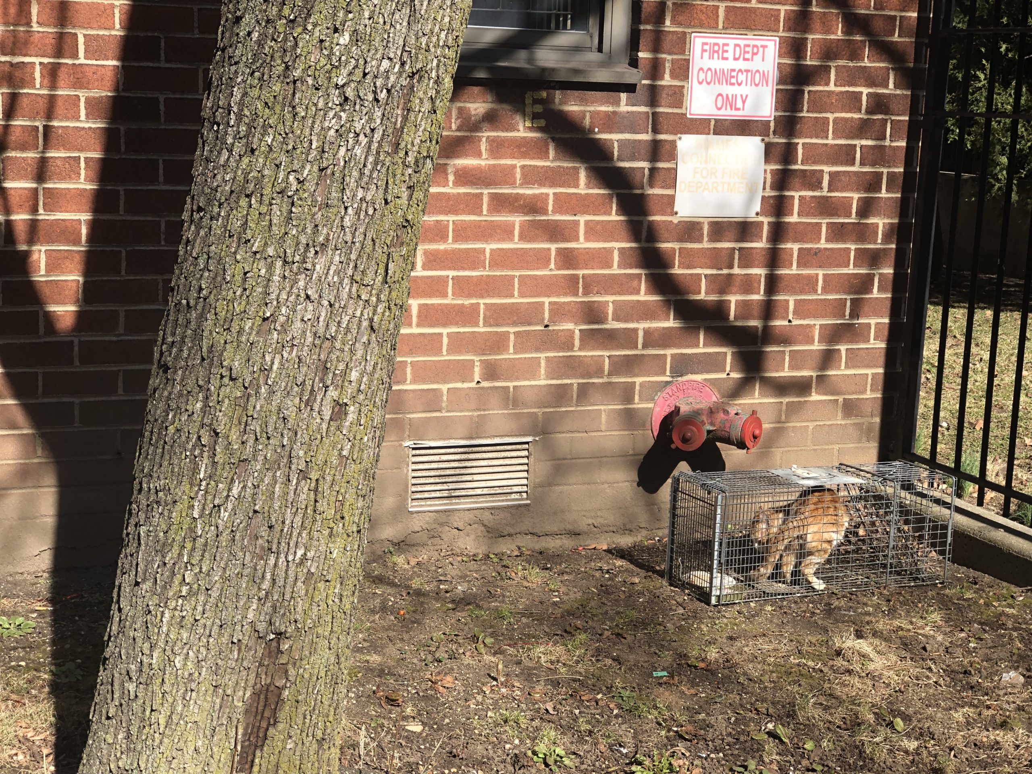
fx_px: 1699
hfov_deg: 33.8
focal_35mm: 57
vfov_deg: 25.7
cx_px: 516
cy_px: 387
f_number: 2.8
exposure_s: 1/506
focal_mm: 6.6
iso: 20
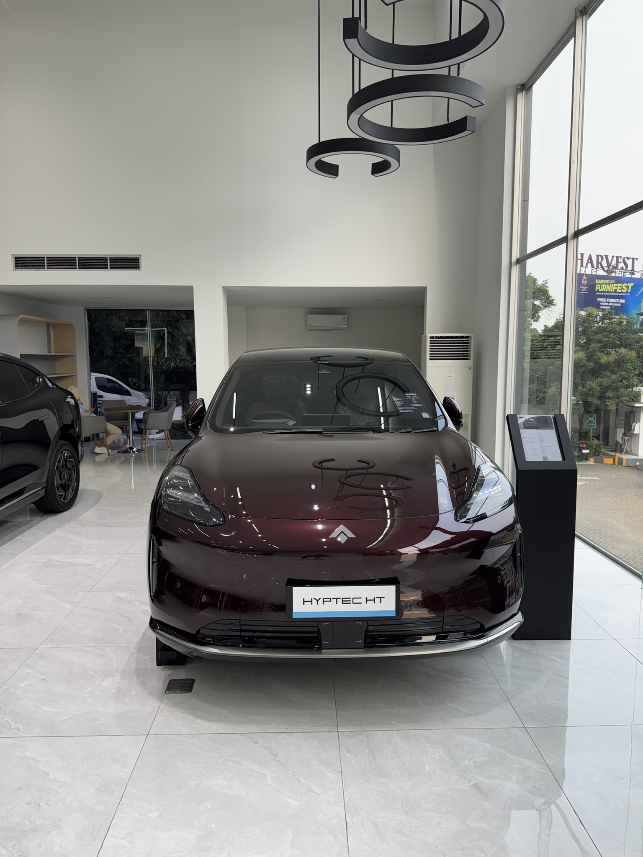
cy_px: 428
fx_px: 594
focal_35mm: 24
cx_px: 322
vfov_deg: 71.6
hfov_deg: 56.8
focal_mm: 6.76
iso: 64
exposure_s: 1/100
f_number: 1.78
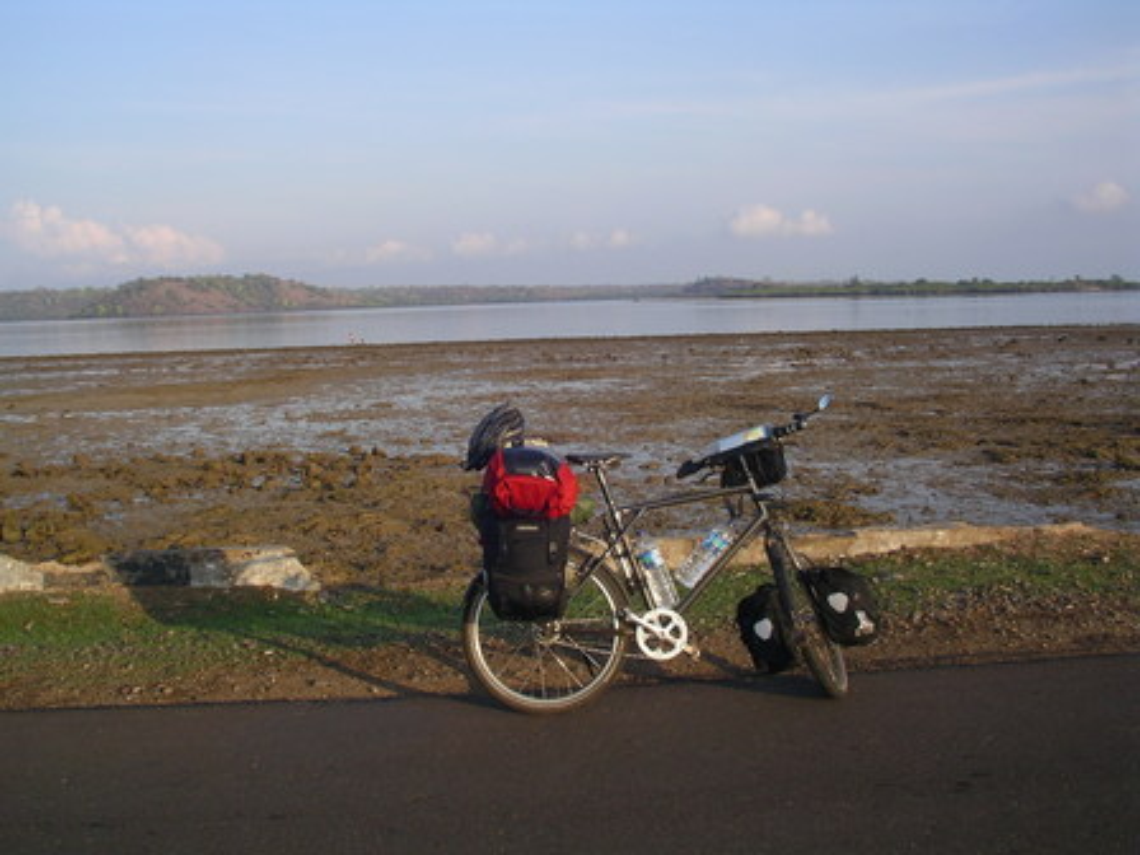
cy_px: 428
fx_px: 1219
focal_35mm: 37
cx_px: 570
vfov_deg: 38.7
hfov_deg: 50.1
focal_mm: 5.7
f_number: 6.9
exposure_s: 1/100
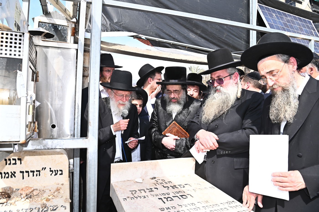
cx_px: 160
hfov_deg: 69.4
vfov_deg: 49.5
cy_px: 106
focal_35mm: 26
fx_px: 230
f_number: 10
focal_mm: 26
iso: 250
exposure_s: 1/200
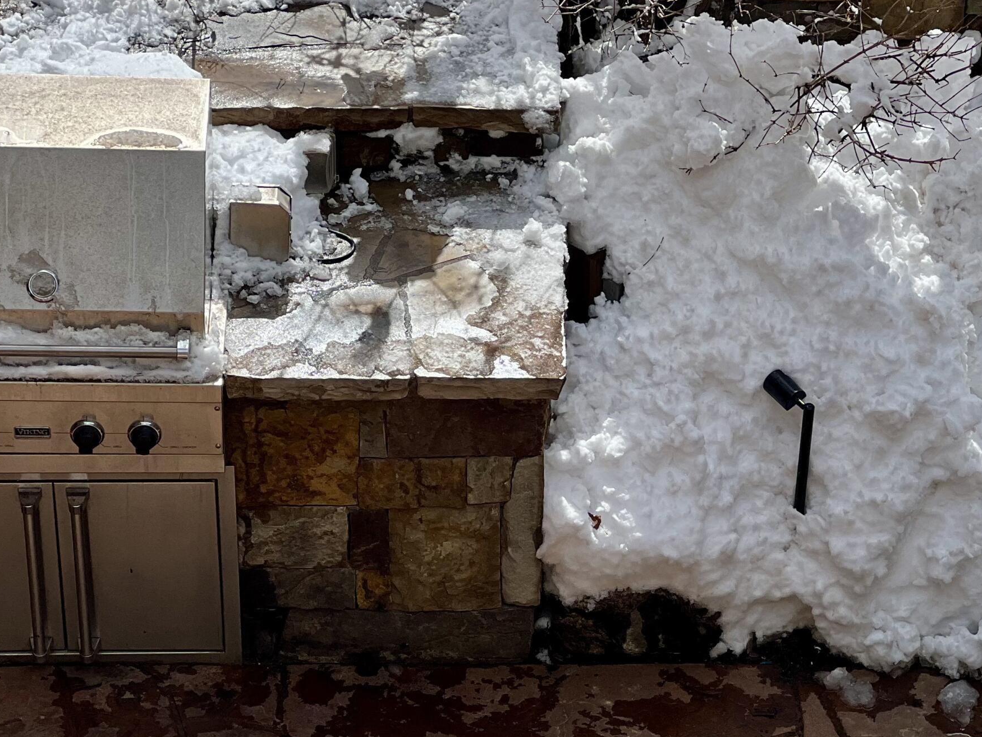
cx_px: 719
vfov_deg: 11.2
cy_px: 503
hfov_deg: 14.9
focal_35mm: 132
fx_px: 3745
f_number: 2.8
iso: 32
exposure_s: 1/881
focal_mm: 9
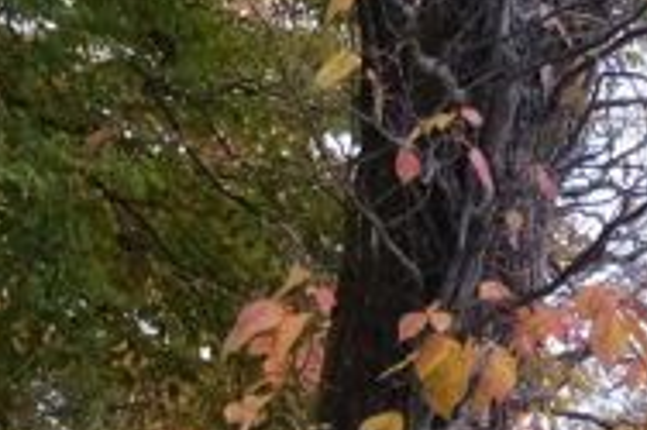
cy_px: 934
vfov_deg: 7.7
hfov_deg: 11.9
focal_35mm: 169
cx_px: 750
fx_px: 3035
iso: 2500
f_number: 3.2
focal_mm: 20.5
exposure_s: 1/100
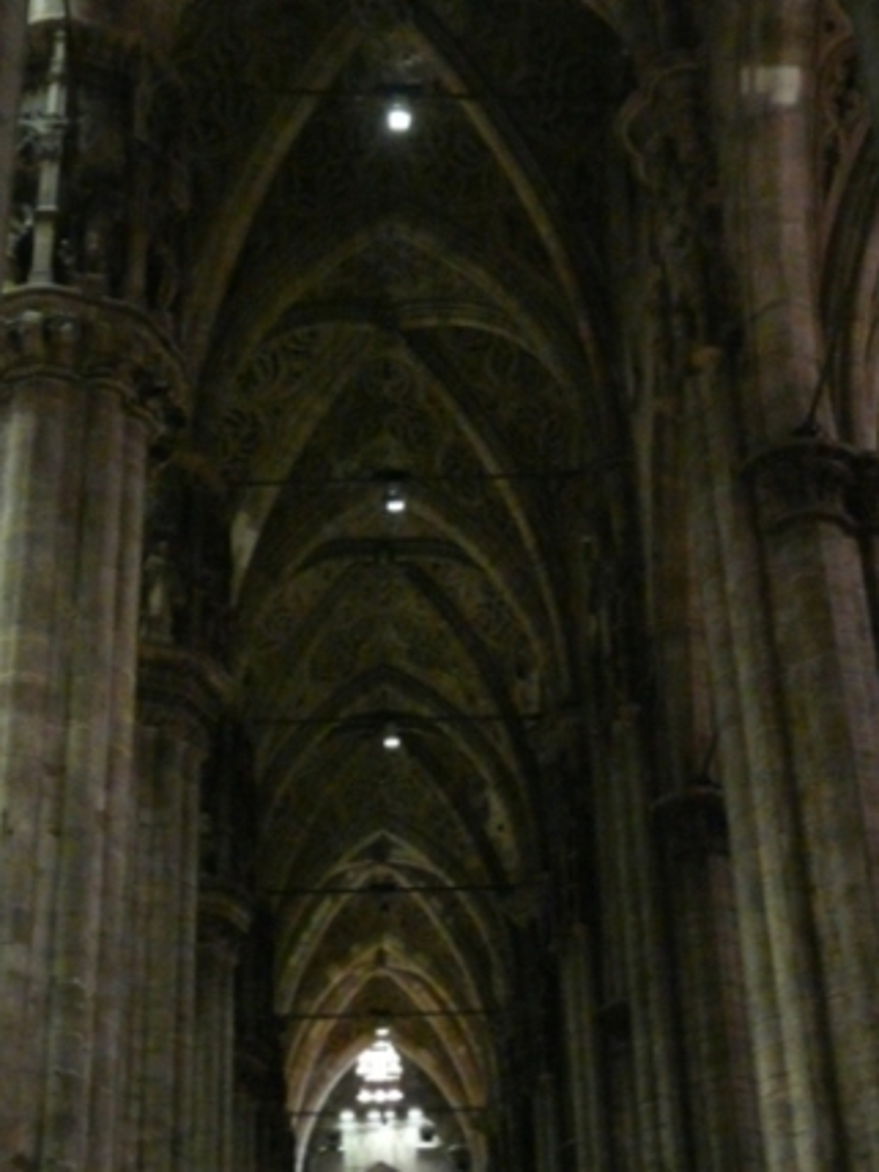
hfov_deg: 24.8
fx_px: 1998
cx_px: 396
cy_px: 648
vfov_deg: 32.7
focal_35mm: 59
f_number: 2.8
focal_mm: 6.3
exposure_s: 1/8
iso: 800
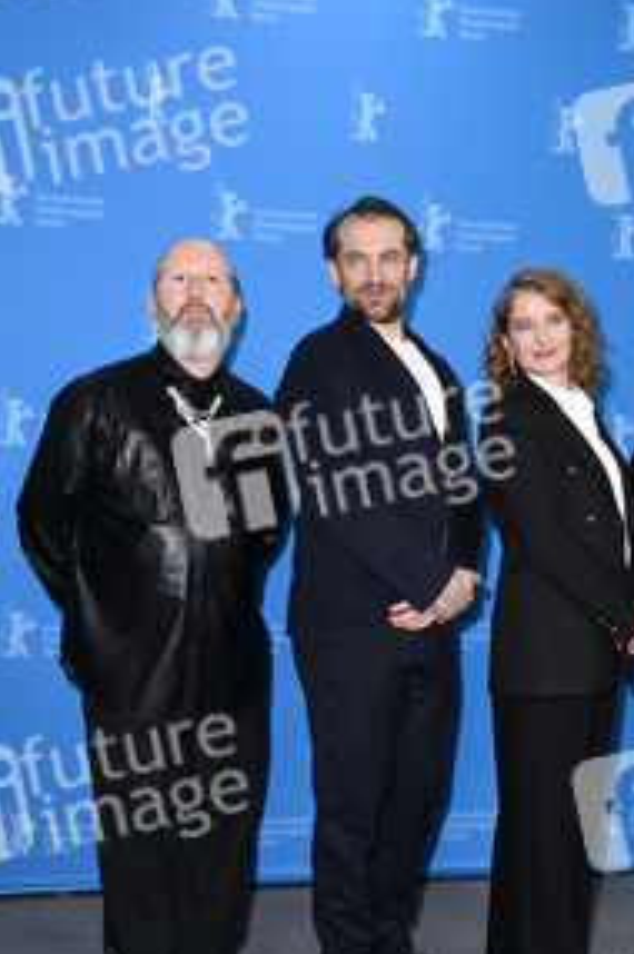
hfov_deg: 24.0
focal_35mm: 56
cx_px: 440
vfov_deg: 35.4
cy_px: 627
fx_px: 1483
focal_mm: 40
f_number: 5.6
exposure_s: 1/250
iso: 1000
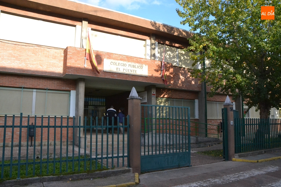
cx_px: 140
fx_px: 211
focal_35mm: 27
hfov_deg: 67.4
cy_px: 94
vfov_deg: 47.9
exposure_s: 1/640
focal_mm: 18
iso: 3200
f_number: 13
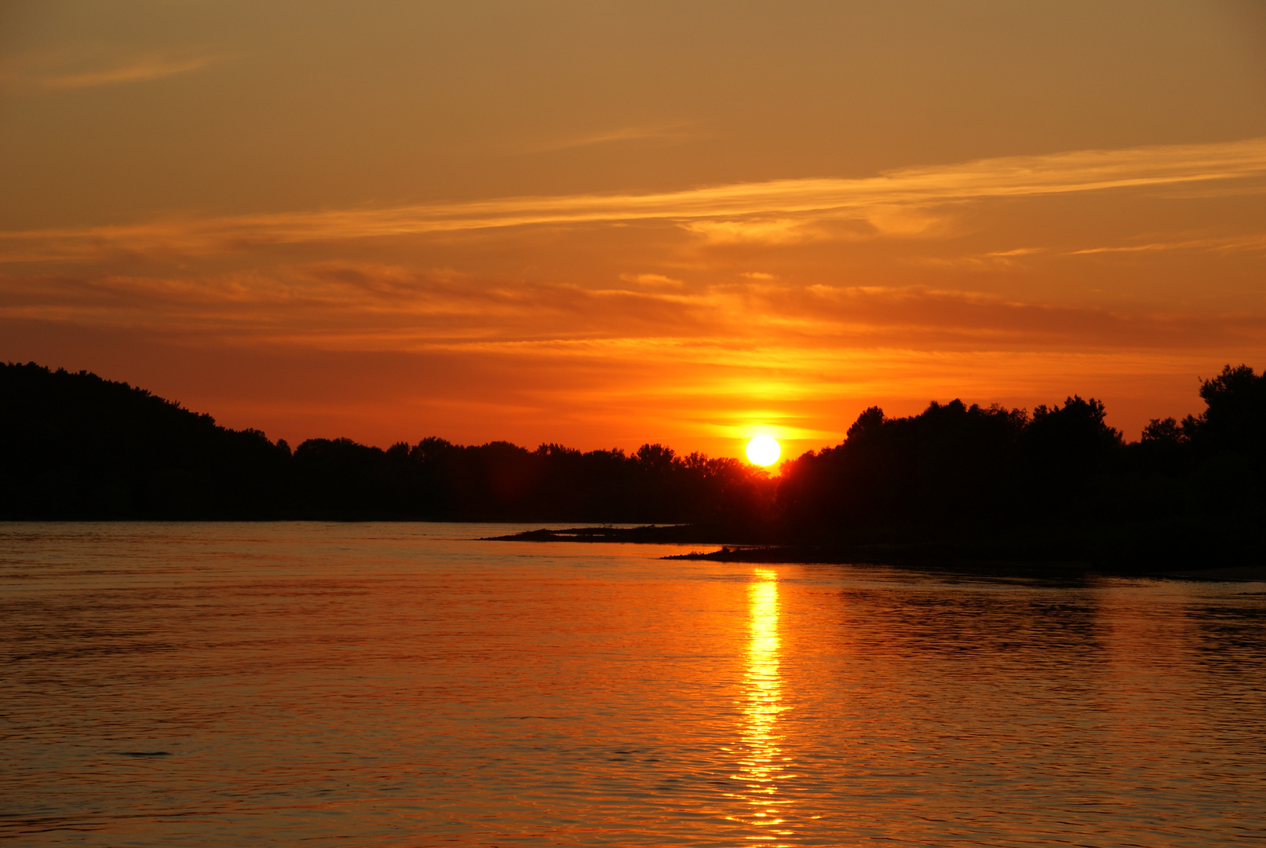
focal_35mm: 90
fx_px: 3169
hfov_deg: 22.6
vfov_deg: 15.2
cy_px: 424
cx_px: 633
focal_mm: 60
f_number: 8
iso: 100
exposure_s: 1/250
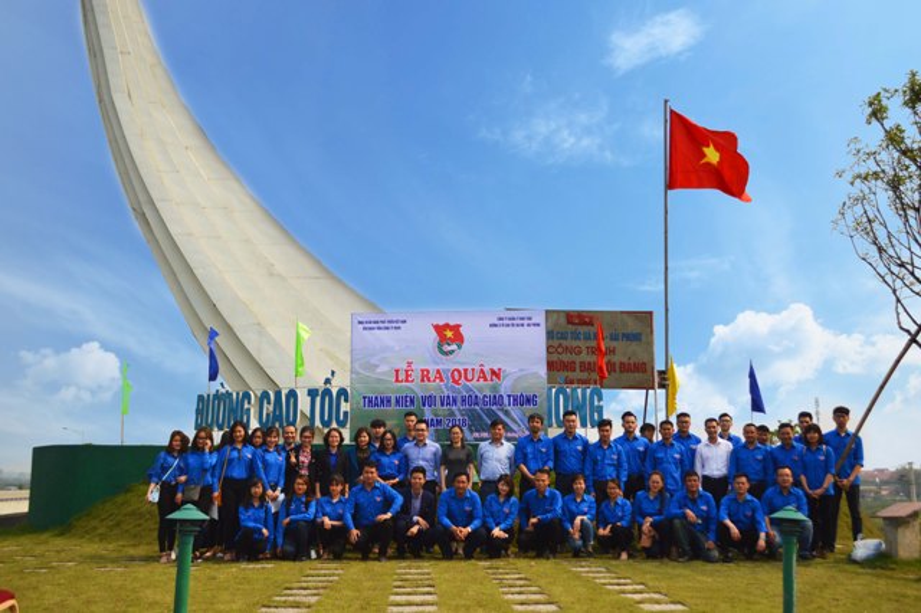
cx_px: 460
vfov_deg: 39.9
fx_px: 844
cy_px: 306
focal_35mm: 33
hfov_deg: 57.2
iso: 320
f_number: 4
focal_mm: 22
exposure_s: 1/4000
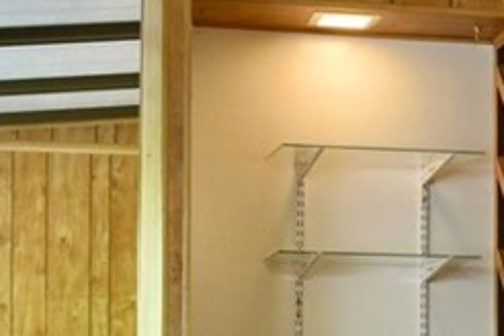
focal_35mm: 125
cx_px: 502
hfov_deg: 16.1
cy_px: 394
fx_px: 1750
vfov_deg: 10.8
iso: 720
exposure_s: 1/60
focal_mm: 20
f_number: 4
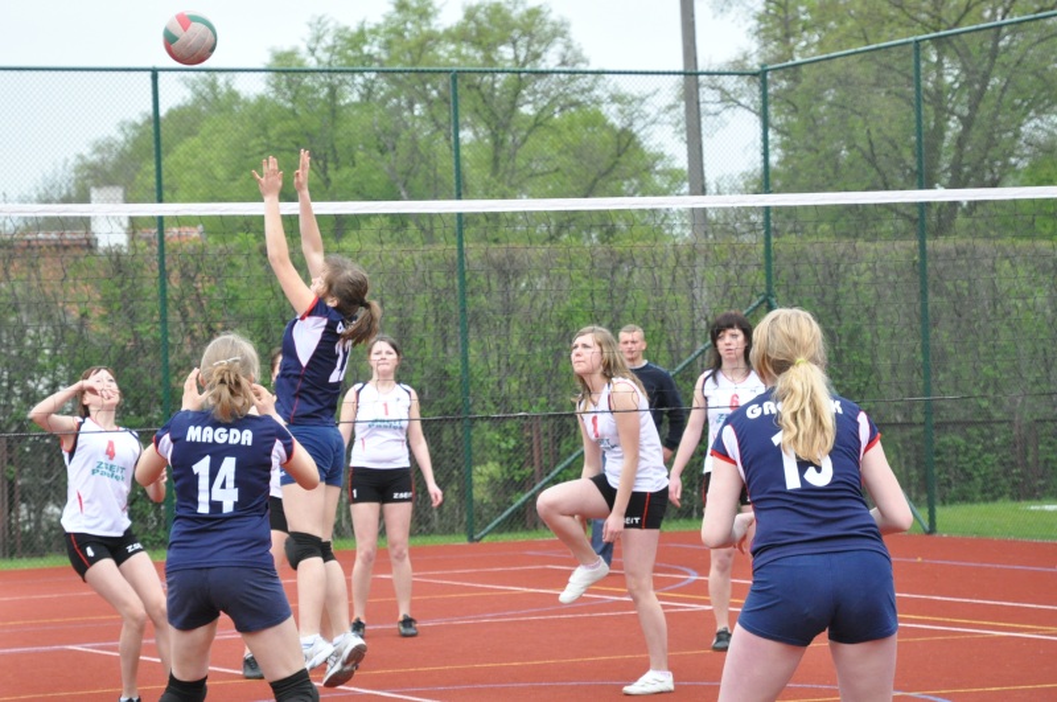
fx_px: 3166
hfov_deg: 19.0
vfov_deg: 12.6
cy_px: 351
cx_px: 528
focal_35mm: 108
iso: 1600
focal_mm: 72
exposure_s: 1/2000
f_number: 5.6
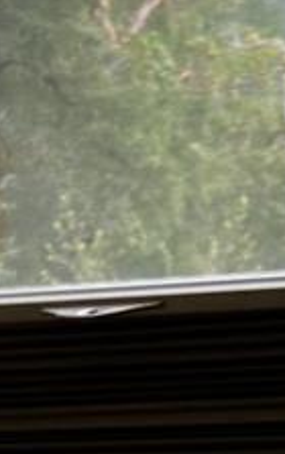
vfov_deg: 10.6
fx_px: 2292
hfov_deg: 7.0
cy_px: 835
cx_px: 412
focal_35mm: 185
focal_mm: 5.7
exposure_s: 1/121
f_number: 1.5
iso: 100
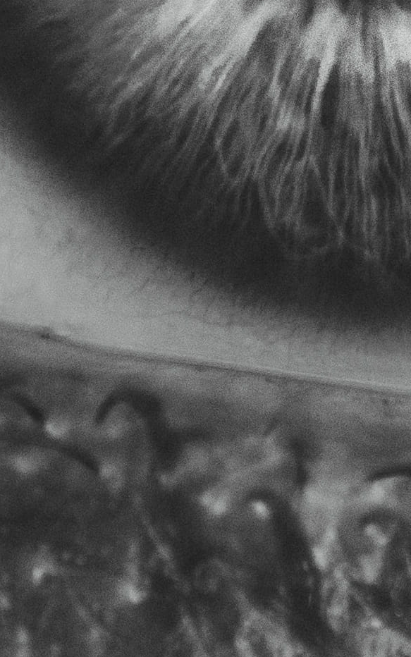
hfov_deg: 3.8
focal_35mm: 344
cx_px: 501
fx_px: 6166
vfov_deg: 6.1
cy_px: -90
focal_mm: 35
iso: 400
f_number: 5
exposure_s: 1/100
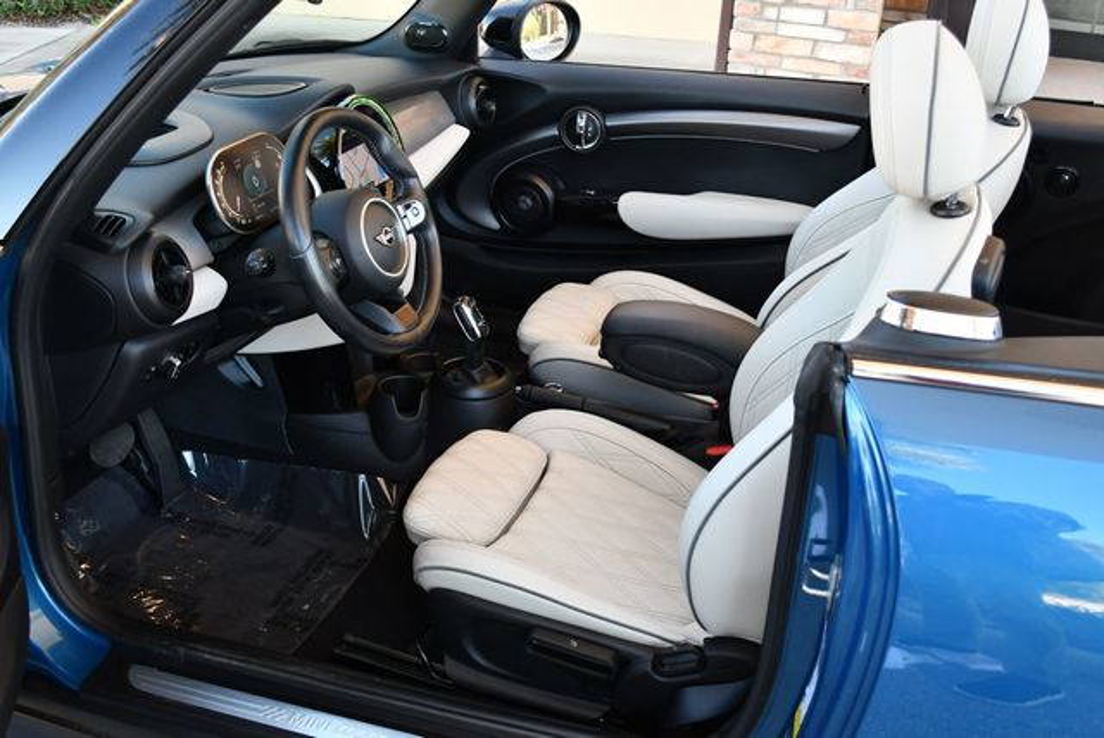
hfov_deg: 48.4
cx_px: 552
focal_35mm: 40
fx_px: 1228
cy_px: 369
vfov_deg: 33.5
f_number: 3.8
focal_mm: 20
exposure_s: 1/250
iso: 500
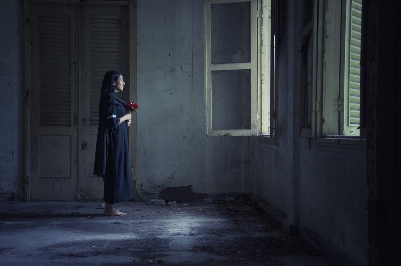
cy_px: 133
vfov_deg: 20.1
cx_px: 200
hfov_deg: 29.9
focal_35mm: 68
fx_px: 751
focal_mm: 45
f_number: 4.8
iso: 800
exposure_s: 1/100
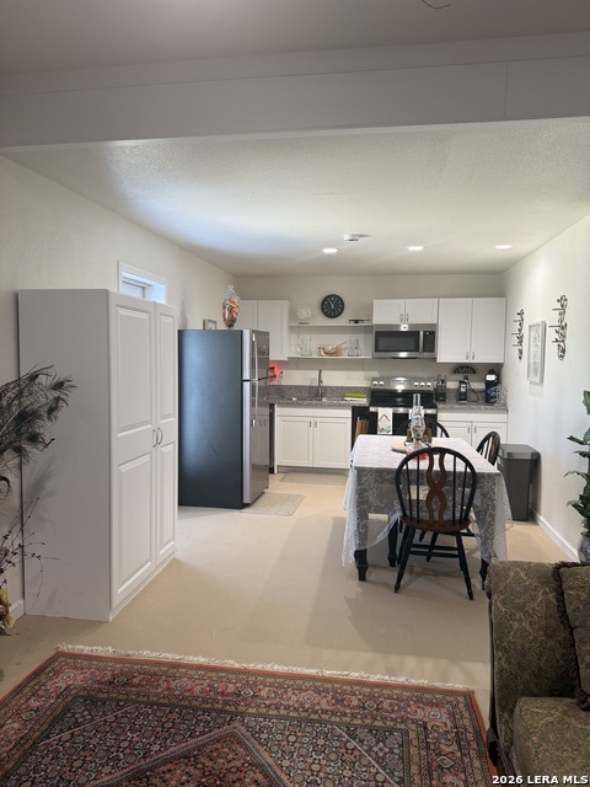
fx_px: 545
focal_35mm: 24
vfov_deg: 71.6
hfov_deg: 56.8
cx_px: 295
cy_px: 394
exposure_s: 1/60
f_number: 1.78
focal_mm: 6.76
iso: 125
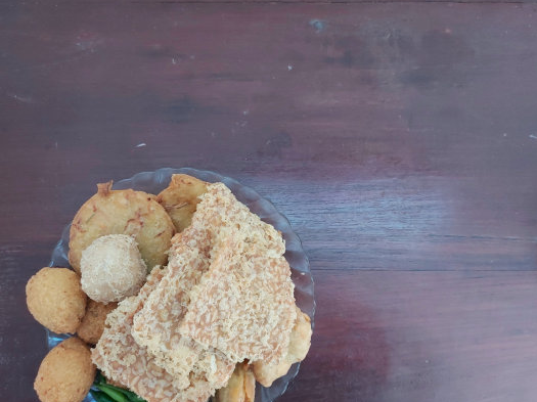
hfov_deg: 63.4
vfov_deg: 49.6
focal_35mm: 28
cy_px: 224
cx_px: 256
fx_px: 434
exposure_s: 1/17
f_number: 1.8
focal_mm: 5.23
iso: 1000
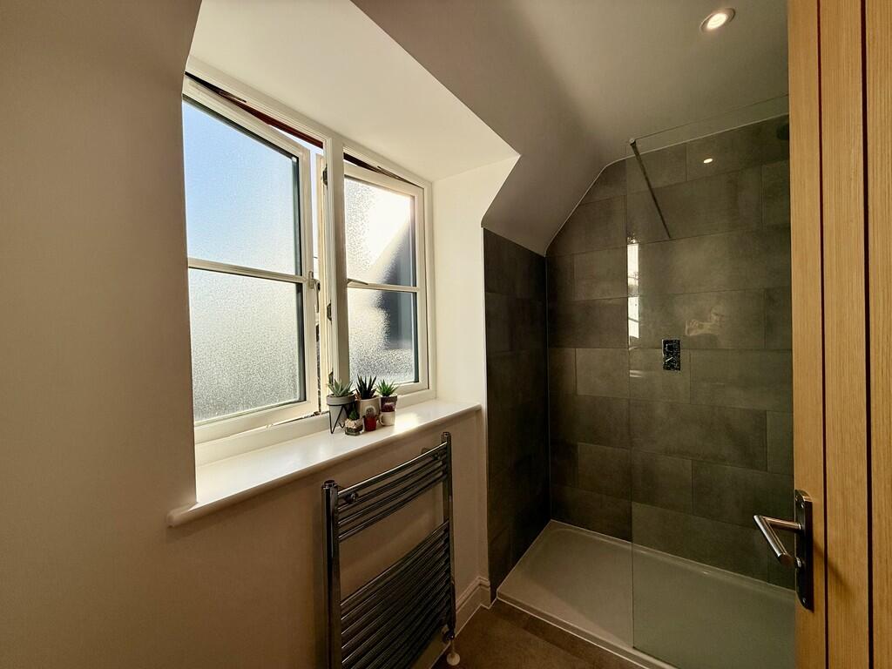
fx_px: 361
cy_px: 334
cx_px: 446
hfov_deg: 102.1
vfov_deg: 85.7
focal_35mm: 14
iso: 64
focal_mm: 2.22
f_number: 2.2
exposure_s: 1/619
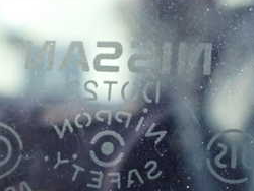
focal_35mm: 72
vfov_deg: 20.5
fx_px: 529
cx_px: 125
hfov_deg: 27.0
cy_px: 111
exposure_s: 1/100
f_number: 2.3
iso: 800
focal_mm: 5.4
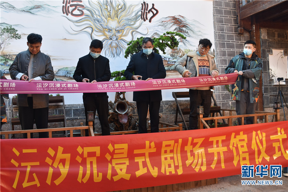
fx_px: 216
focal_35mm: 27
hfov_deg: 67.4
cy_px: 96
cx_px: 144
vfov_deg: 47.9
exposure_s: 1/125
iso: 400
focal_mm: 18
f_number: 5.6
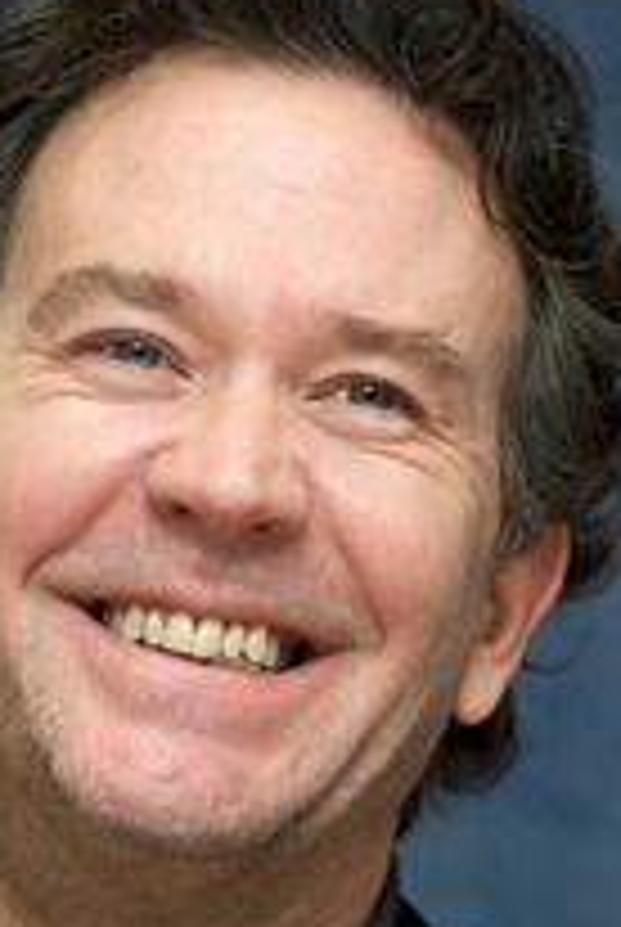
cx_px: 299
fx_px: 9232
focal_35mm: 358
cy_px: 693
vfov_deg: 5.7
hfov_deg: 3.9
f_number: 5.6
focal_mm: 185
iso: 640
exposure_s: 1/60
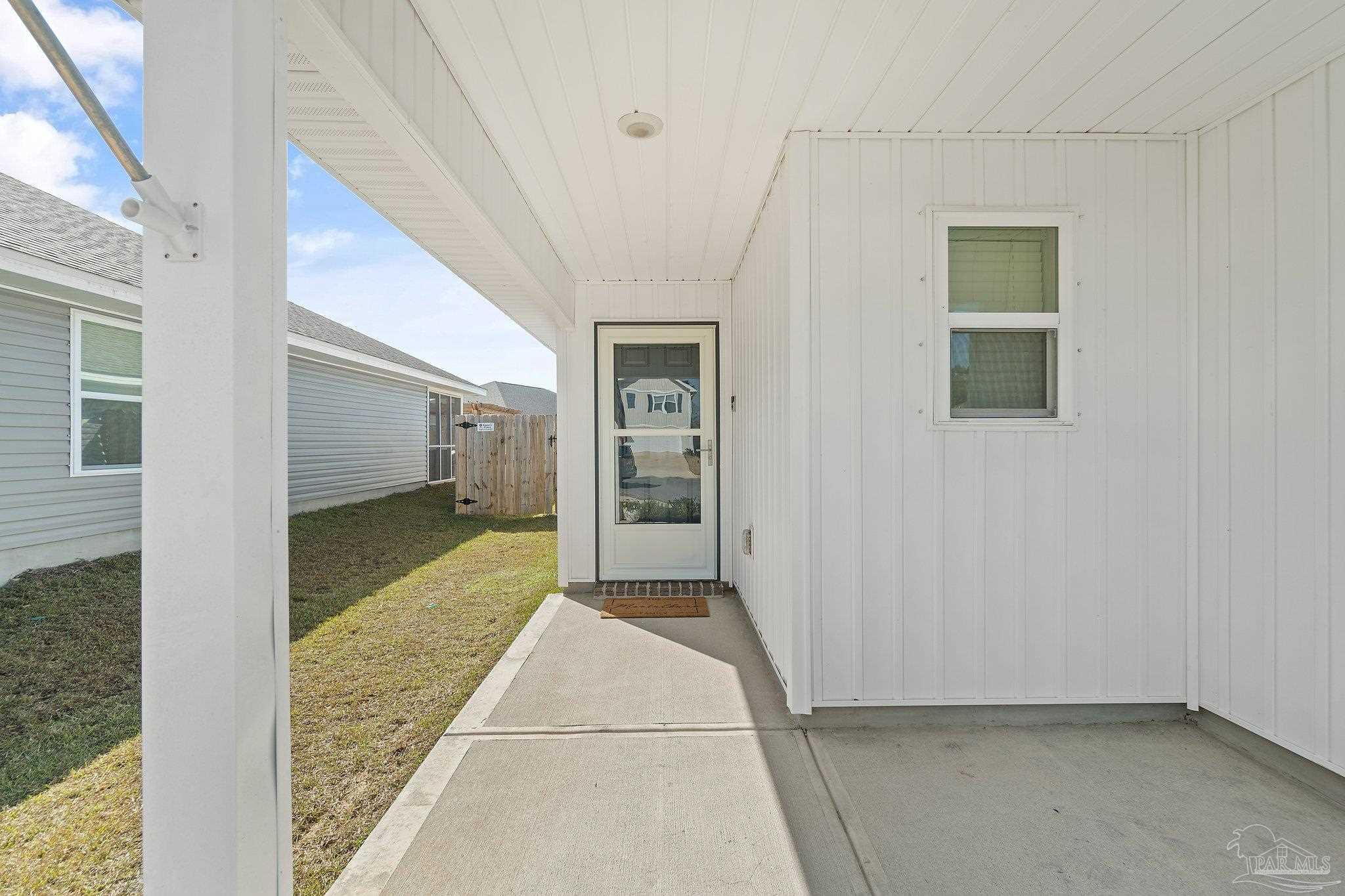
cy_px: 448
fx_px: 560
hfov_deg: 100.4
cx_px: 672
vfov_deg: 77.3
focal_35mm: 15
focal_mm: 10
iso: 100
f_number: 9
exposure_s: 1/25
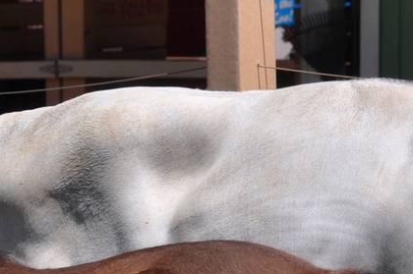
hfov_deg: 5.2
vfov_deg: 3.4
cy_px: 314
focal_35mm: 400
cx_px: 155
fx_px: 4583
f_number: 8
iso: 200
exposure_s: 1/500
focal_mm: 70
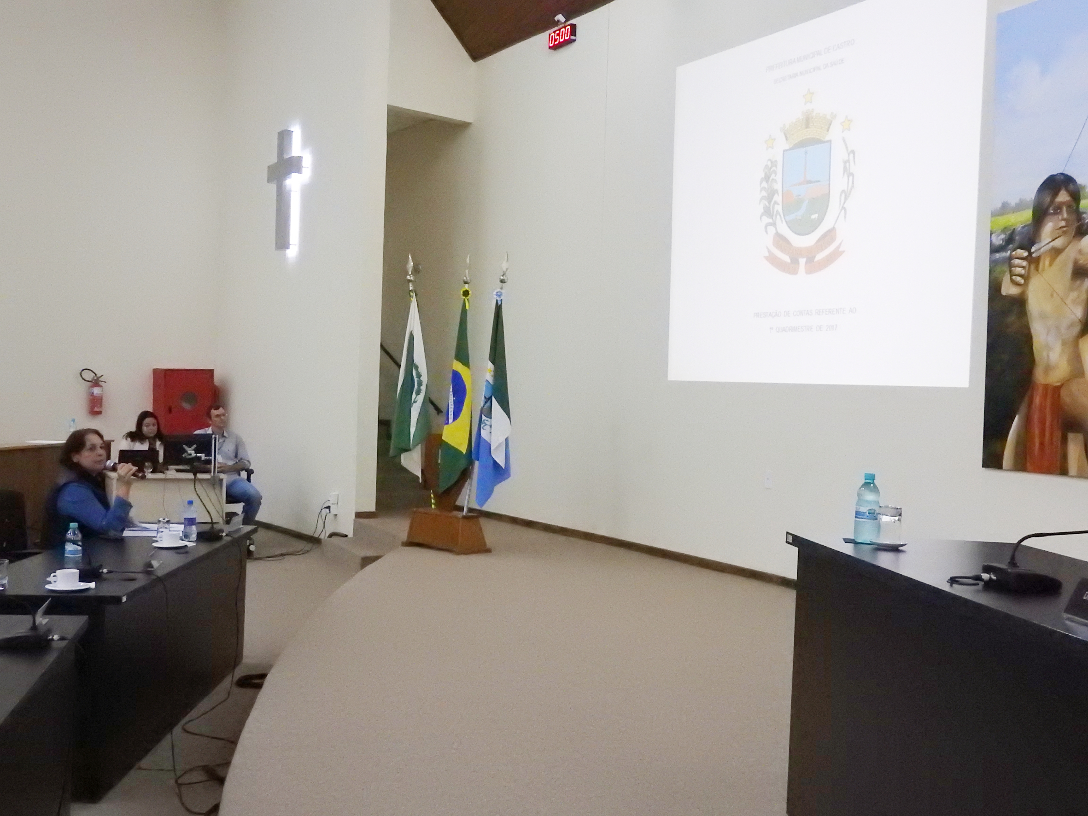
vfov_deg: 36.0
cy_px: 408
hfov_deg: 46.8
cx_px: 544
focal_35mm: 40
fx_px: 1257
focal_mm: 7.2
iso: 1600
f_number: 3.8
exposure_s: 1/125
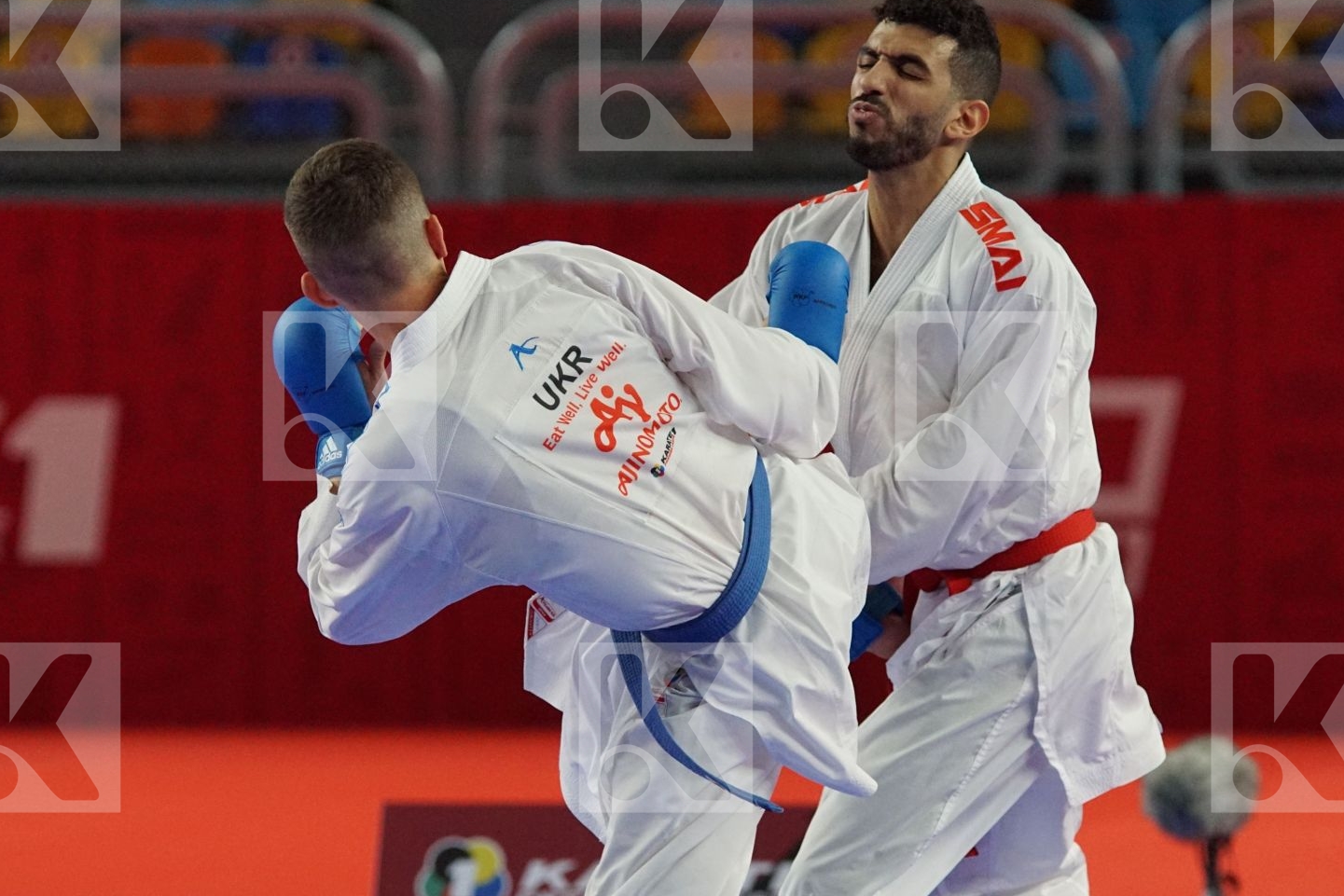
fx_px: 10491
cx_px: 666
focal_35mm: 281
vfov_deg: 4.9
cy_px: 396
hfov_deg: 7.3
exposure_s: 1/2000
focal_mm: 150
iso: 3200
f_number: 3.2
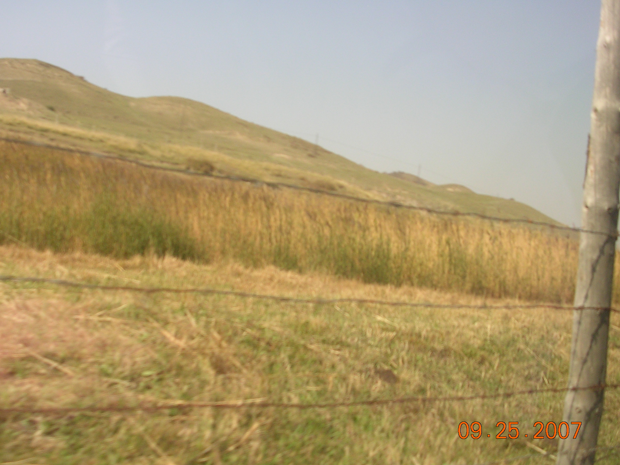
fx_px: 896
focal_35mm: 50
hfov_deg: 38.2
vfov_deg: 29.1
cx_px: 292
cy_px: 230
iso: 50
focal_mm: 7.1
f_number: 3
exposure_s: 1/105
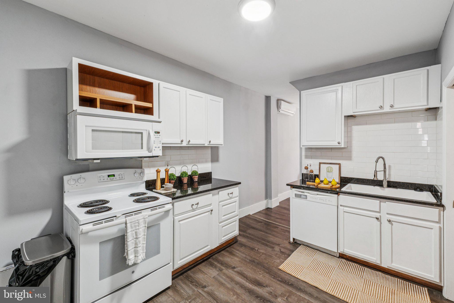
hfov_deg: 100.4
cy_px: 152
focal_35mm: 15
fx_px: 189
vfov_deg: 77.3
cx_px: 227
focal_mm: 10
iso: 250
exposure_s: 1/2.5
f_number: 9
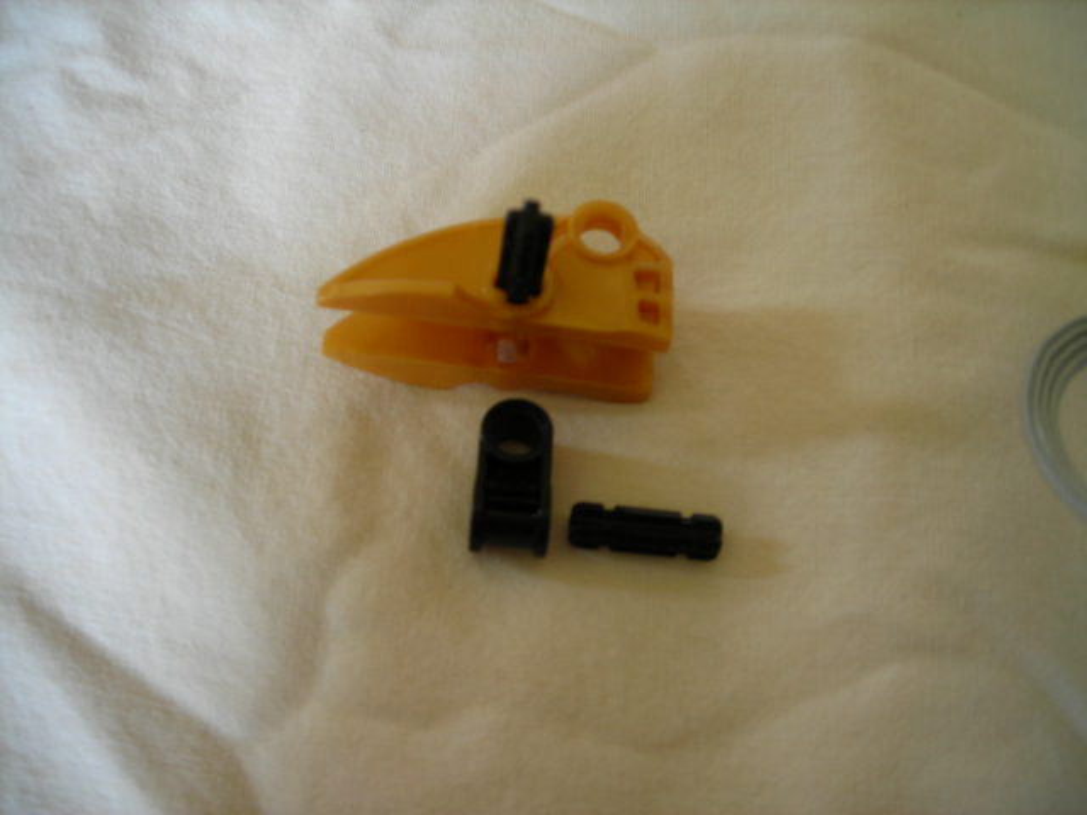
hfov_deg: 49.0
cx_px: 544
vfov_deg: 37.7
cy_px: 408
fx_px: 1193
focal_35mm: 38
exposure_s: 1/11.1
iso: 50
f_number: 3.2
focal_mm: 6.3
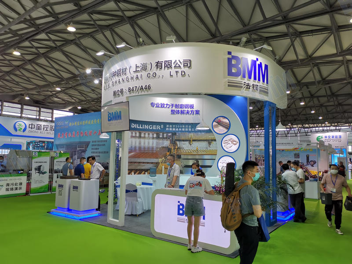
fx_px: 275
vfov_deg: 51.4
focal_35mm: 27
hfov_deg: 65.3
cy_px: 132
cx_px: 176
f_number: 1.8
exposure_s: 1/114
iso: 50
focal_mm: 5.58
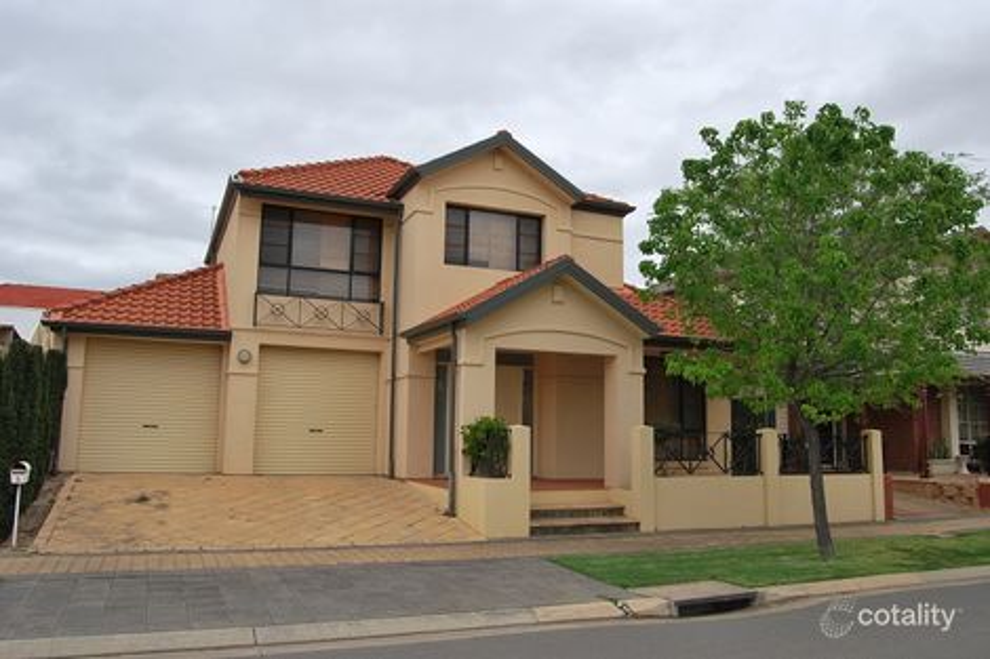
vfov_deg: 47.9
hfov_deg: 67.4
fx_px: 742
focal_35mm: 27
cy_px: 330
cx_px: 495
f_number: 7.1
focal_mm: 18
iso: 100
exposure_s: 1/200
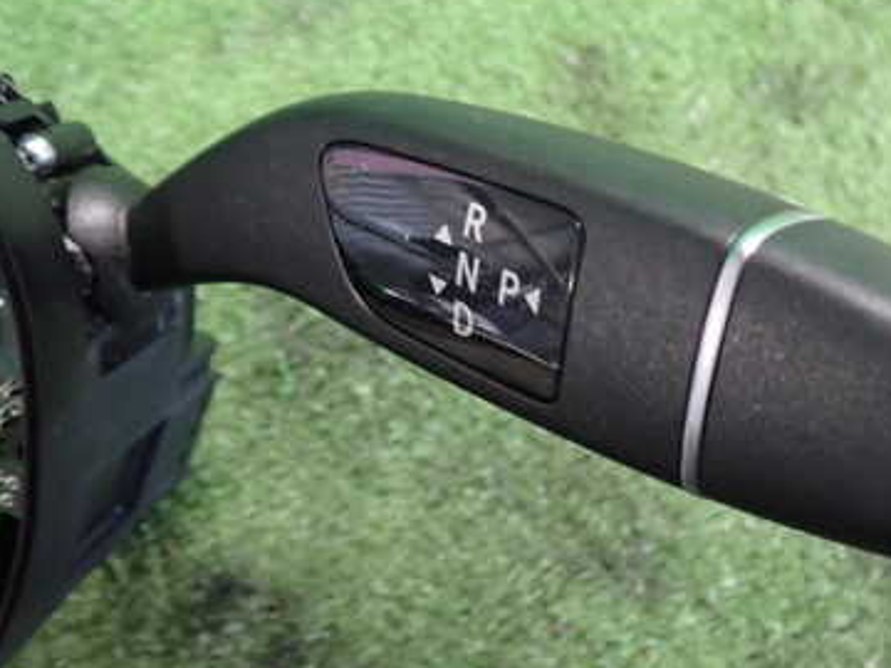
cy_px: 304
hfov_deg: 38.0
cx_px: 537
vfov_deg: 29.1
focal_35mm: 50
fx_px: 1287
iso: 640
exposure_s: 1/30
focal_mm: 5.4
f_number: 2.3
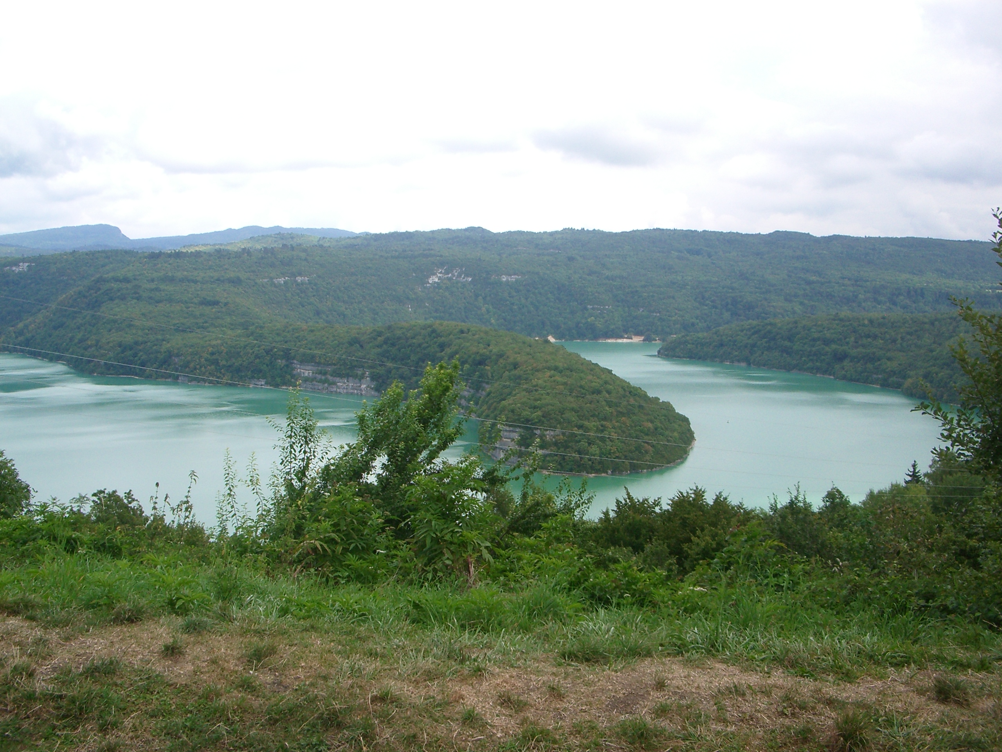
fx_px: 1013
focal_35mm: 35
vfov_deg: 40.7
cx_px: 501
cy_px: 376
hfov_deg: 52.6
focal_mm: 5.8
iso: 80
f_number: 4.3
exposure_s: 1/250
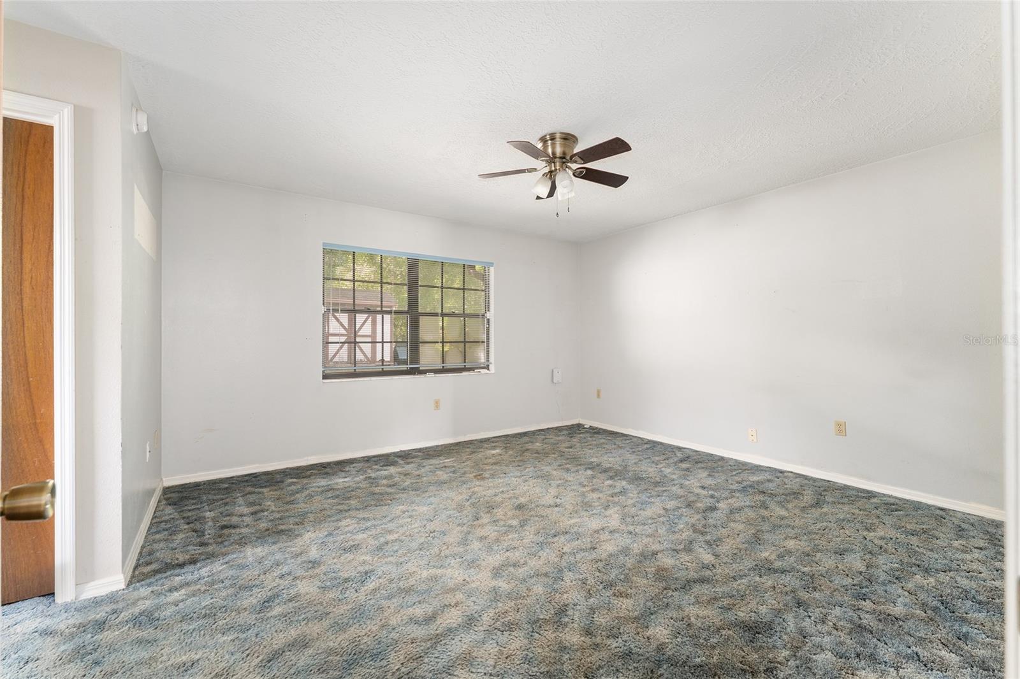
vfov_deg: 77.7
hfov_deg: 100.8
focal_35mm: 15
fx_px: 422
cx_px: 510
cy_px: 340
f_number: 7.1
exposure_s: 1/1.67
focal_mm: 14.9
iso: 400
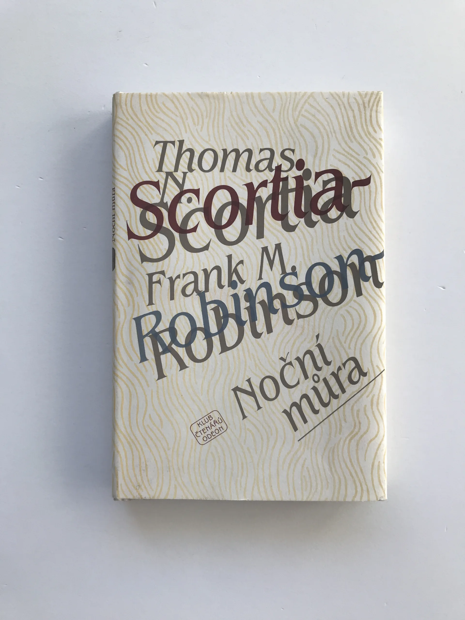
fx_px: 502
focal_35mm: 28
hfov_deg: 49.7
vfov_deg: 63.4
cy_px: 310
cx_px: 232
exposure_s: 1/337
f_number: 1.8
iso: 20
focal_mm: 3.99
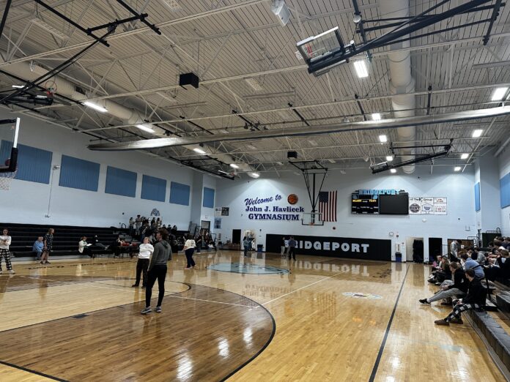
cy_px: 191
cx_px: 255
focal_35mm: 24
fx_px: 354
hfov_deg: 71.6
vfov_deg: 56.8
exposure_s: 1/120
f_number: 1.78
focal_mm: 6.86
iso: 200
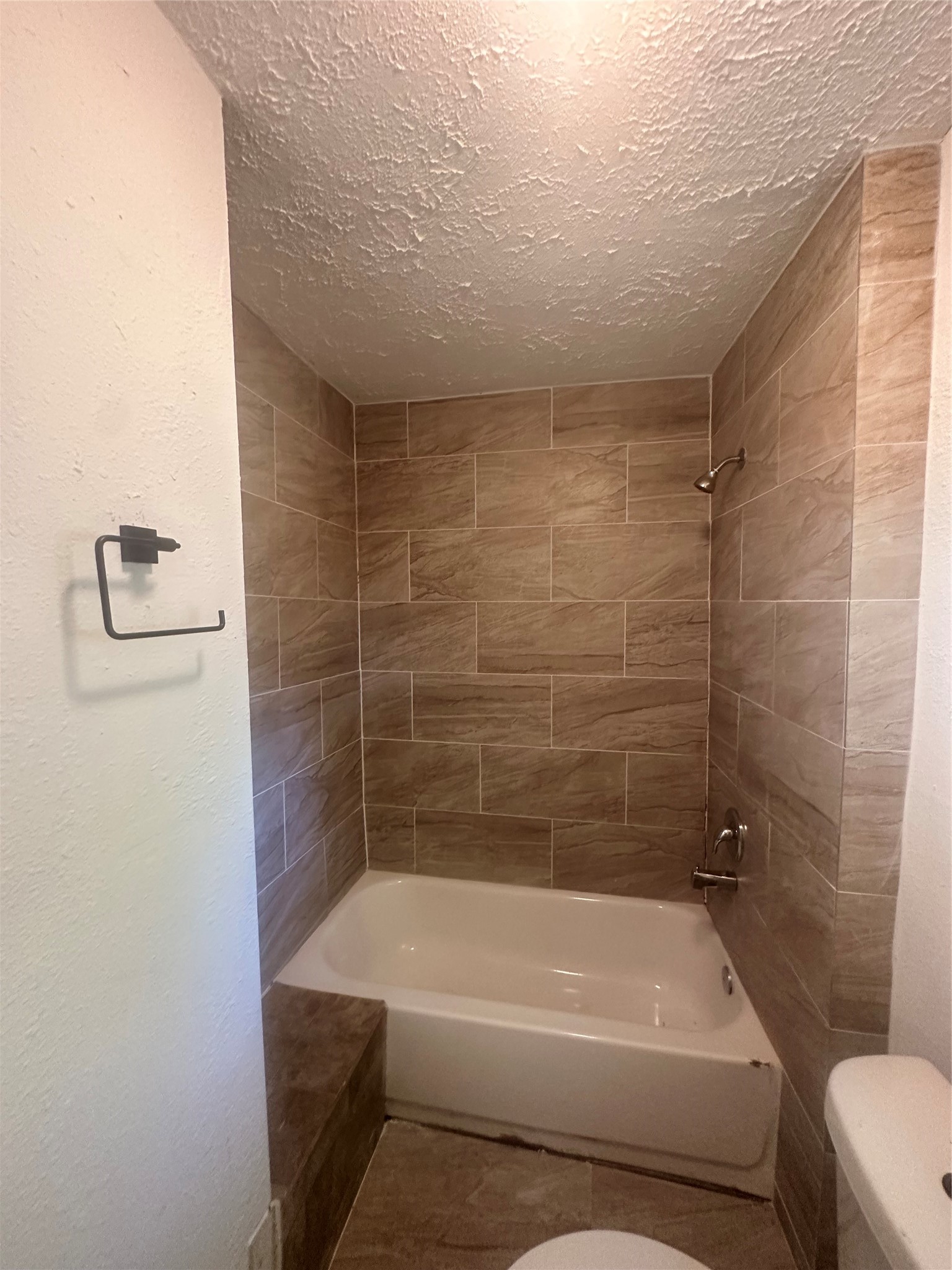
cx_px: 476
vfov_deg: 102.1
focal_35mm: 14
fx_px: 513
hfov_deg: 85.7
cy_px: 635
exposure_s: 1/60
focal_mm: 2.22
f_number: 2.2
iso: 400
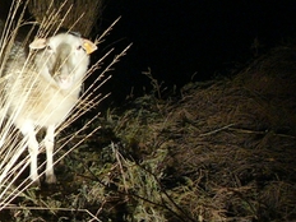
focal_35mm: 93
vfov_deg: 15.9
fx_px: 795
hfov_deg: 19.7
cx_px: -71
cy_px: 93
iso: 200
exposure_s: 1/8
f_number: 2.8
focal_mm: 6
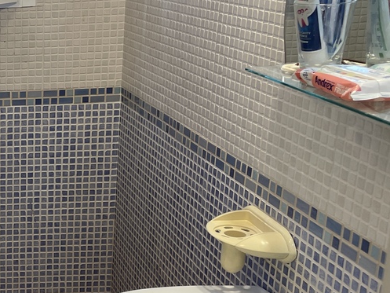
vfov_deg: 21.9
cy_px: 174
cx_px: -71
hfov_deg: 26.0
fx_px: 755
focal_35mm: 67
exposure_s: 1/100
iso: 80
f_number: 1.6
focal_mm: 4.2
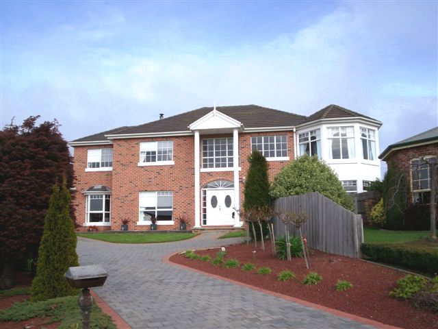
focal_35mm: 36
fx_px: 456
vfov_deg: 39.7
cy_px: 164
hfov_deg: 51.4
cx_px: 219
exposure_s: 1/531
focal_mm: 5.9
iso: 100
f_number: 4.5
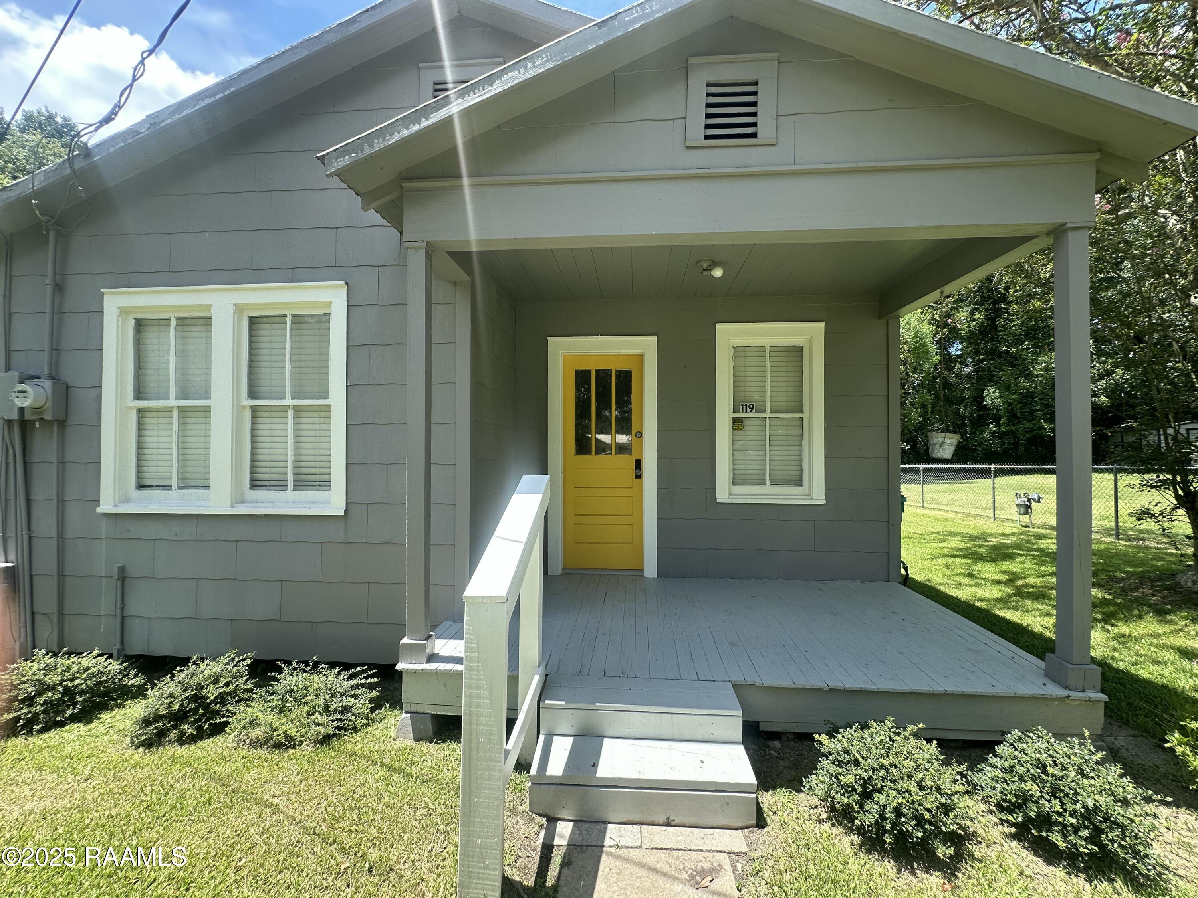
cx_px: 599
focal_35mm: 14
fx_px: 485
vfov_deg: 85.7
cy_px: 449
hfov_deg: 102.1
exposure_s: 1/421
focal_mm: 2.22
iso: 40
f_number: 2.2
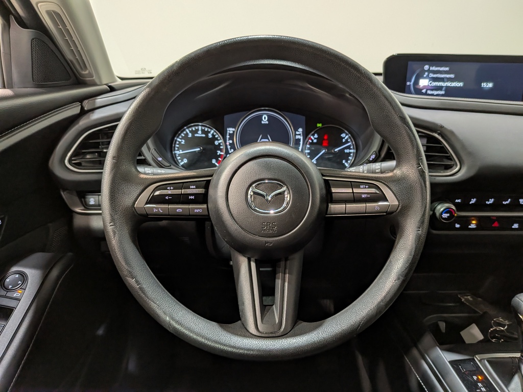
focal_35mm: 24
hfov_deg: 71.6
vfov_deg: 56.8
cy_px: 196
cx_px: 262
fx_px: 363
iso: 101
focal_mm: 4.53
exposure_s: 1/60
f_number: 1.7
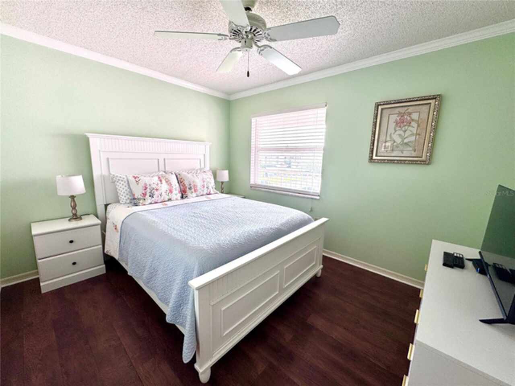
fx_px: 208
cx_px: 258
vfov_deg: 85.7
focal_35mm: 14
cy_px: 193
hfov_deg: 102.1
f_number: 2.2
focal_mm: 2.22
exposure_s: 1/99
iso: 64
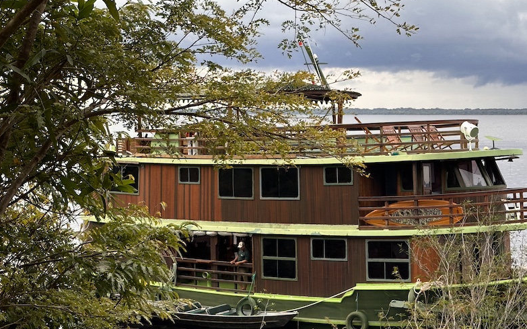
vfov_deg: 16.7
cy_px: 213
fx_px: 1120
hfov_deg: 26.4
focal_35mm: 78
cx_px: 325
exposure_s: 1/272
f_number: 1.78
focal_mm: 6.86
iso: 64
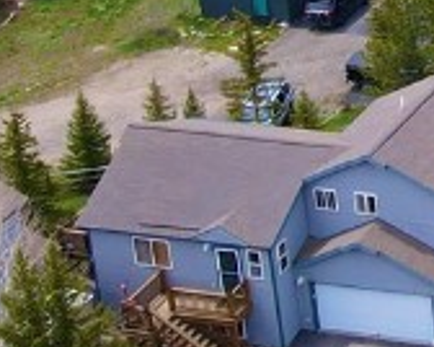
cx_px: 971
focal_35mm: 143
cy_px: -238
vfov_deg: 10.3
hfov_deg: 11.6
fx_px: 1835
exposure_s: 1/500
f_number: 2.8
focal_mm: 4.5
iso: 100
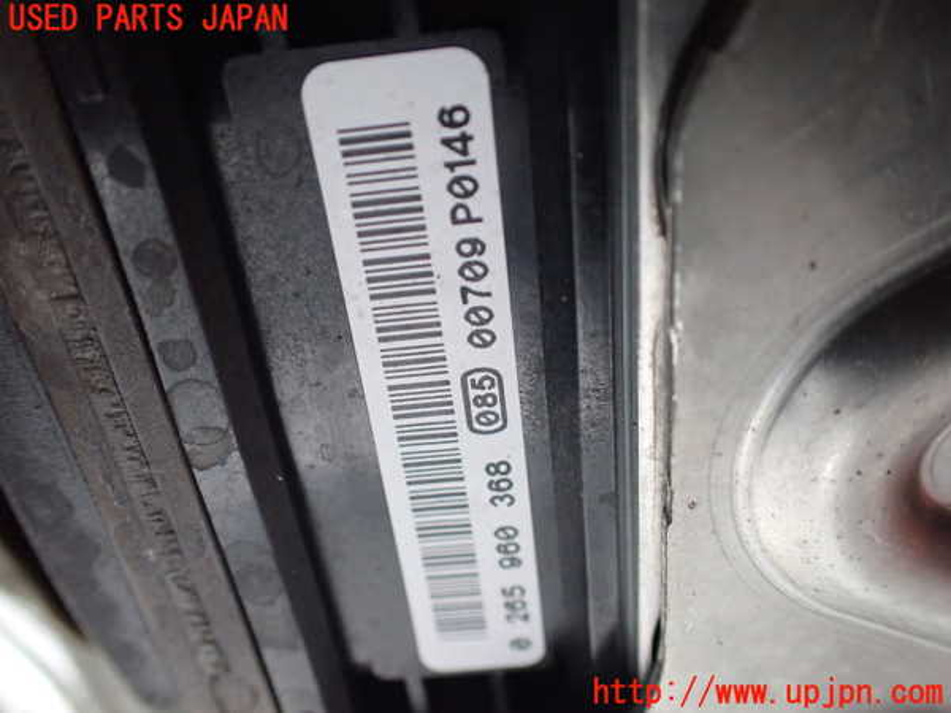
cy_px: 356
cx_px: 476
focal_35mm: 30
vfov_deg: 46.8
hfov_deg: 60.0
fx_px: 824
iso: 800
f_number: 2.3
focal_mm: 5.4
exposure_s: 1/100
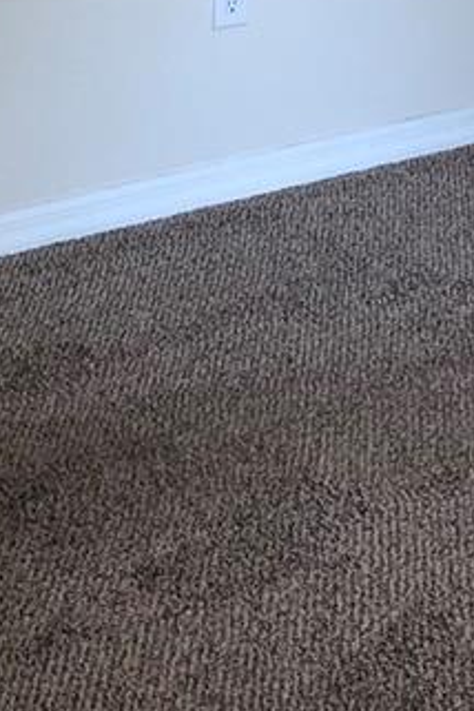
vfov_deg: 16.6
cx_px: 91
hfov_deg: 12.5
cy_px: -441
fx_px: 2153
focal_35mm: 109
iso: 32
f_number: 1.8
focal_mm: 3.99
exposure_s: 1/30
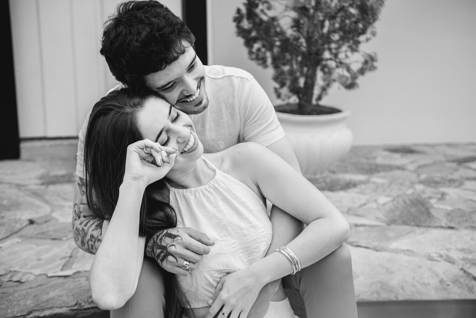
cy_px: 159
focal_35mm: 50
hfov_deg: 39.6
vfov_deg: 27.0
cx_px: 238
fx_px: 661
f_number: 2.8
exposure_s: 1/1600
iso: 200
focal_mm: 50
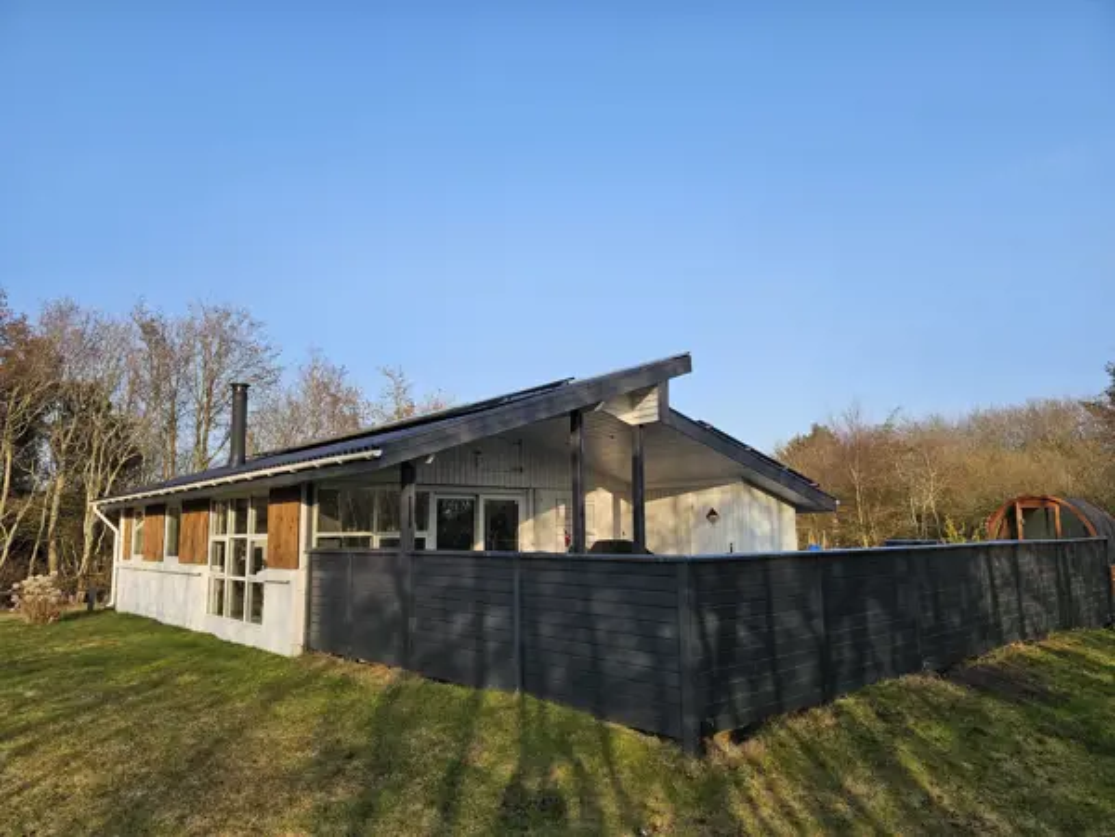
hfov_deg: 73.9
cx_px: 558
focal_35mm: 23
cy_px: 418
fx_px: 741
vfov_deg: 58.9
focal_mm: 6.3
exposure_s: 1/417
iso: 10
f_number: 1.7
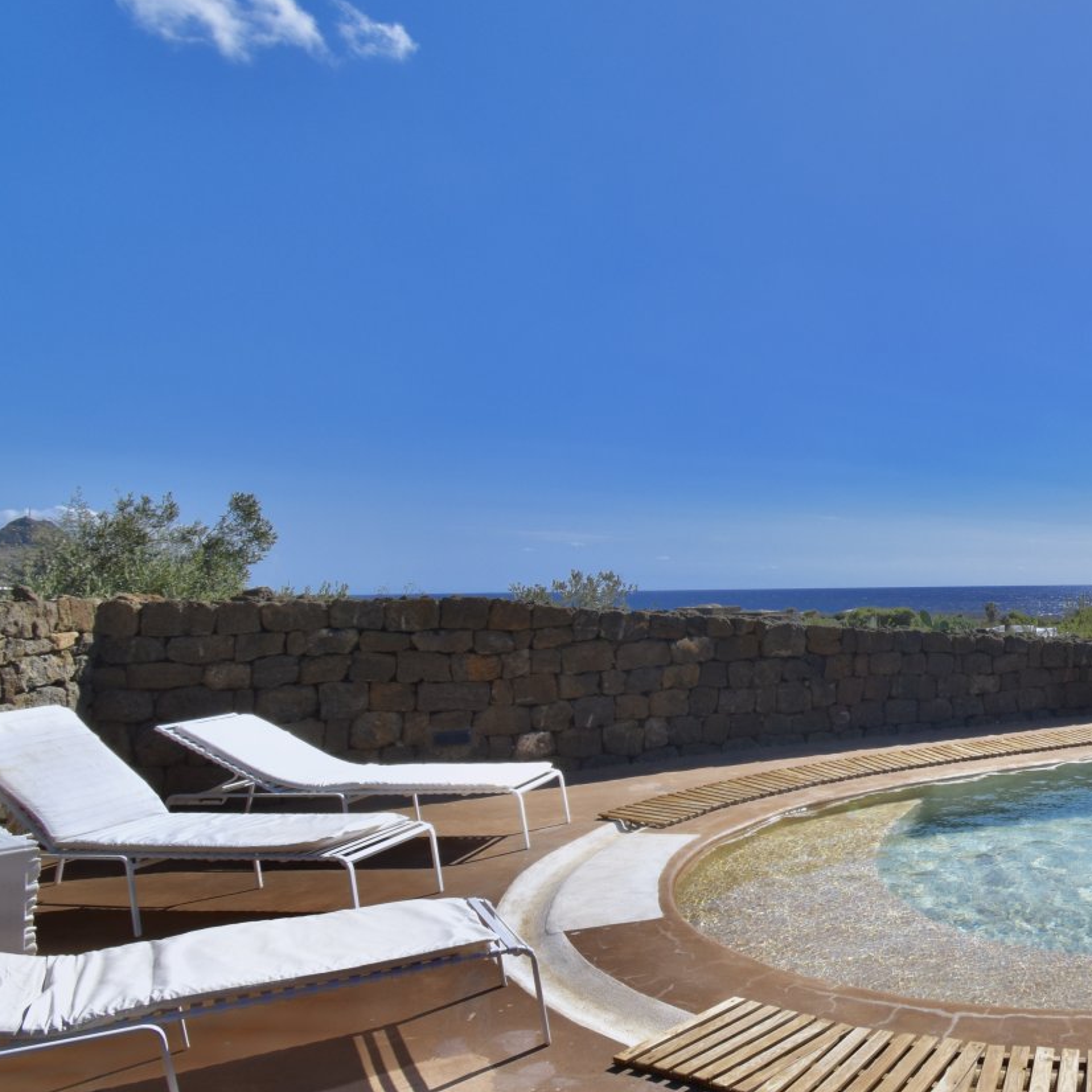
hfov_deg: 54.6
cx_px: 986
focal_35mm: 25
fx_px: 892
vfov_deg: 62.9
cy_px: 538
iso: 250
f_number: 11
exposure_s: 1/500
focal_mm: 10
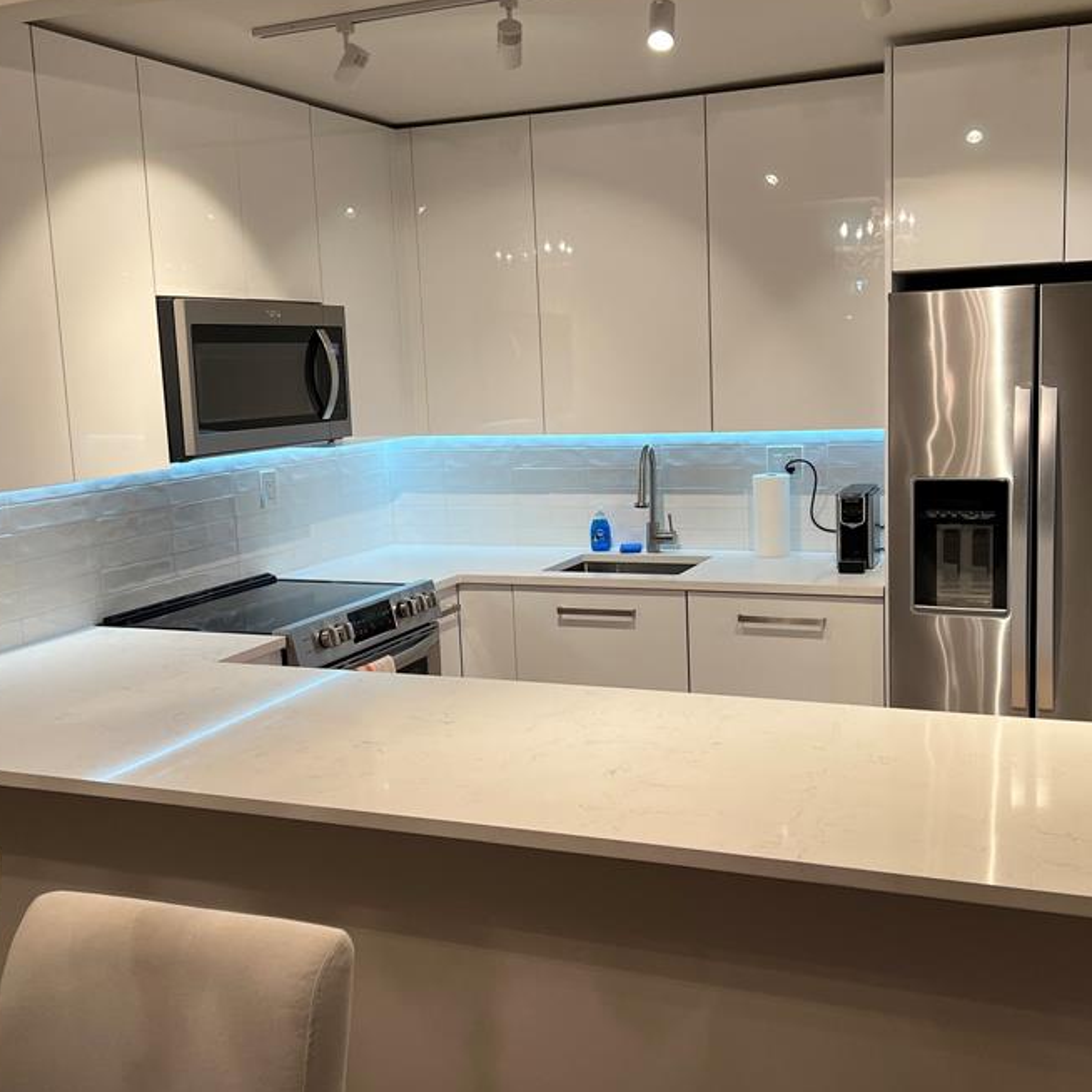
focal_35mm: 36
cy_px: 538
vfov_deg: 46.0
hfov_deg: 45.9
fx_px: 1285
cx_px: 616
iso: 80
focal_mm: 5.7
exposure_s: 1/120
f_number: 1.5
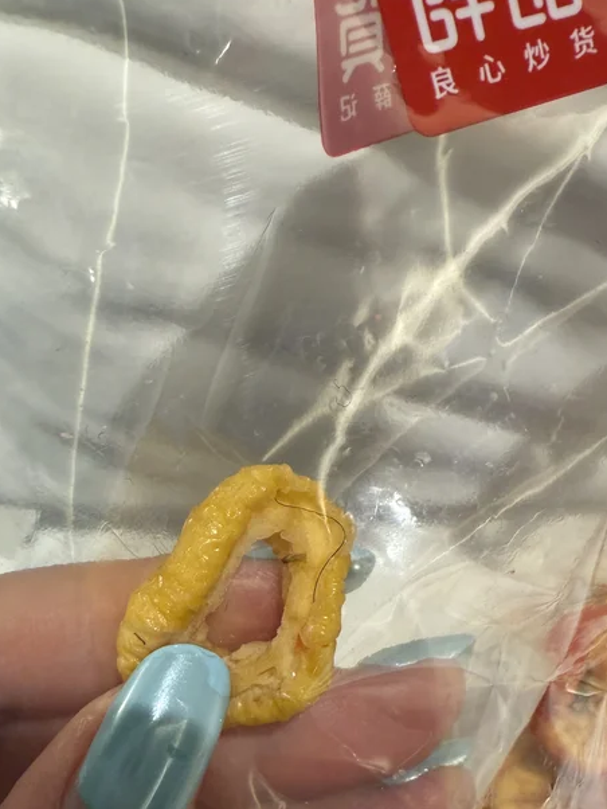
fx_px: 794
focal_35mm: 34
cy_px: 501
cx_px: 283
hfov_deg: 41.8
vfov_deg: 53.4
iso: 200
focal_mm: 2.22
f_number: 2.2
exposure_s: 1/100
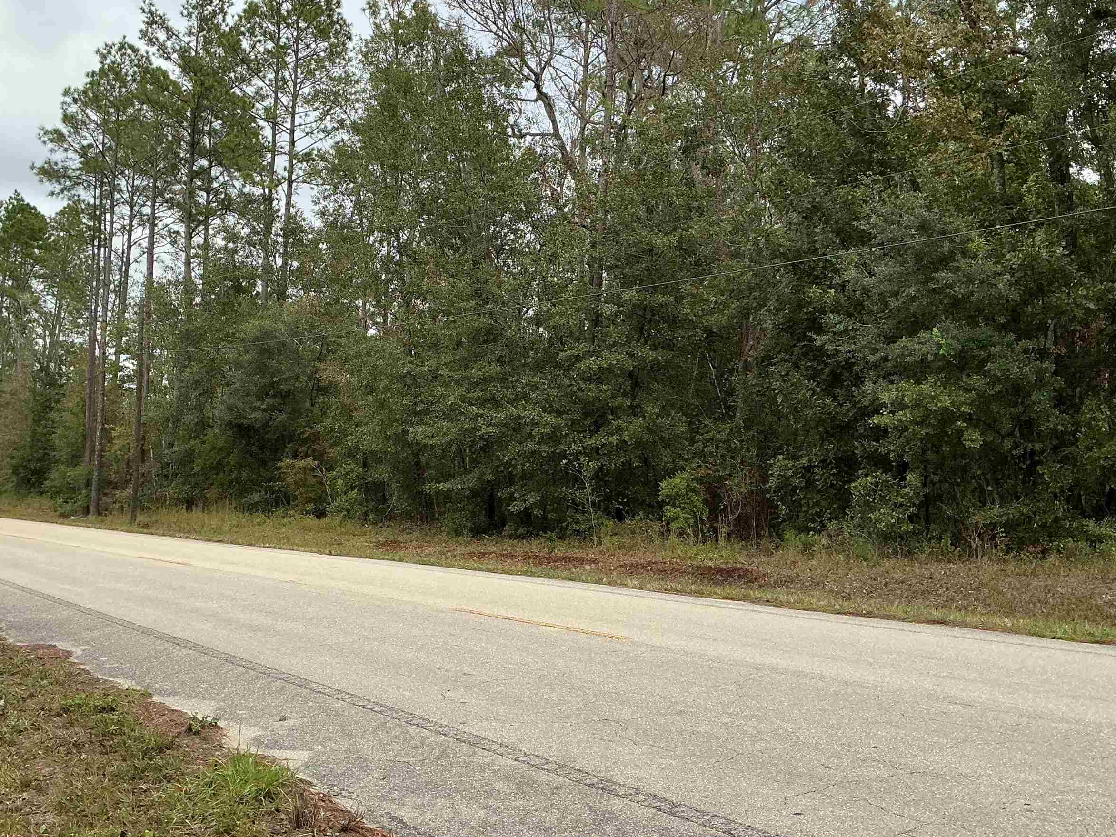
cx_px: 472
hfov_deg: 48.8
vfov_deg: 37.5
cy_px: 308
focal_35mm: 38
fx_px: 1225
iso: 25
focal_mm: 3
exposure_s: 1/816
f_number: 1.8
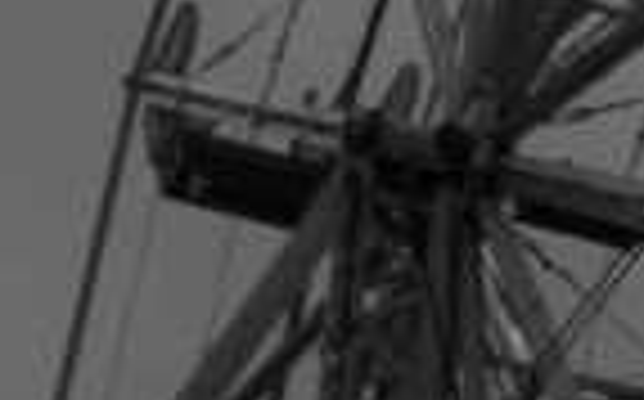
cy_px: 193
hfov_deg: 8.1
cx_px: 1725
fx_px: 4050
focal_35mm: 231
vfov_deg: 5.7
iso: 100
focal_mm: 4.99
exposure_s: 1/2000
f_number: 4.5
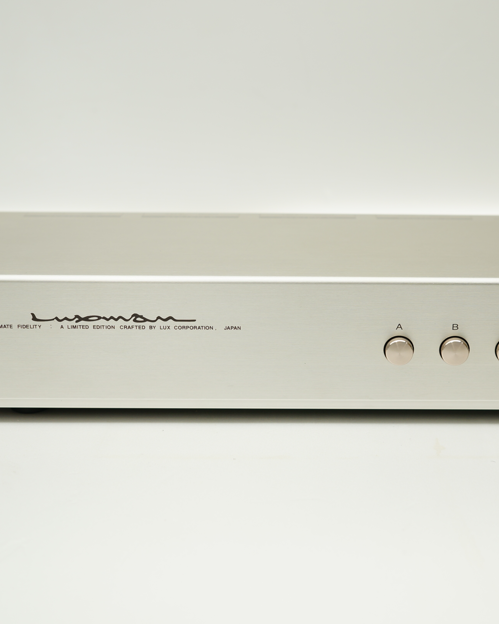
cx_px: 338
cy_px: 310
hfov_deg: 23.7
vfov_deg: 29.6
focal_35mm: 64
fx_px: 1182
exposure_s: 1/100
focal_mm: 30
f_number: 3.5
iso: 100
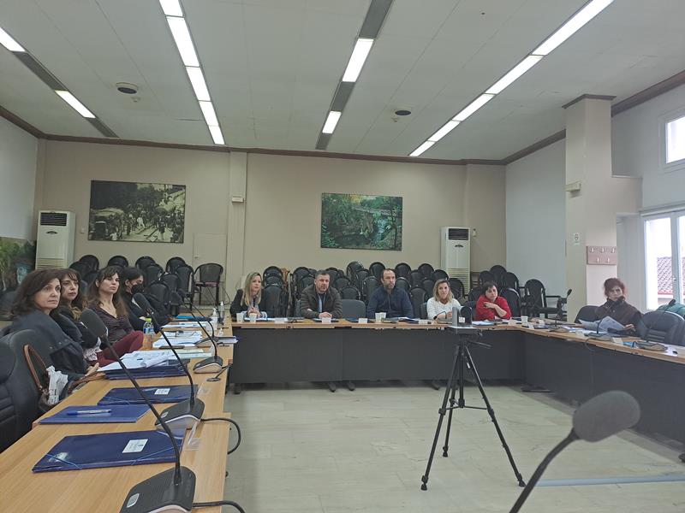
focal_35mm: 25
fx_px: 495
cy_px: 256
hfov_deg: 69.4
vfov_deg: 54.9
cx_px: 342
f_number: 1.8
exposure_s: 1/50
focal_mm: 4.65
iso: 125
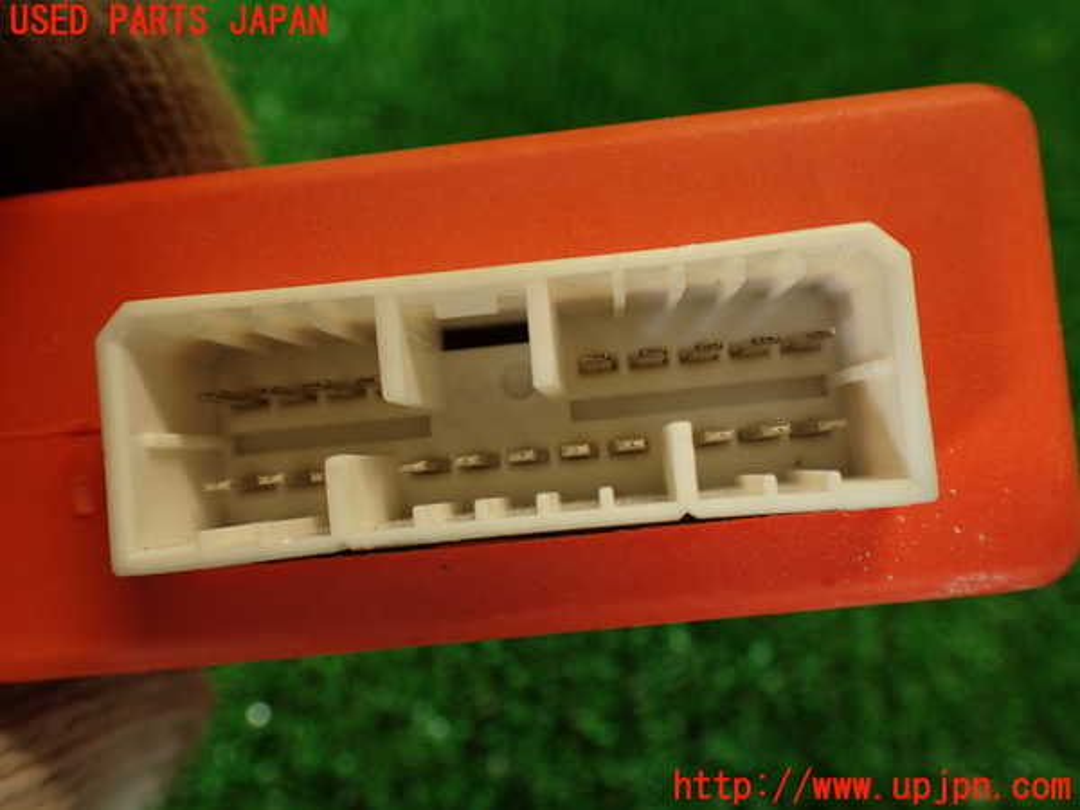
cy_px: 405
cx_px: 540
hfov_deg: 56.8
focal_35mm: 32
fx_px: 998
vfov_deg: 44.2
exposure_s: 1/50
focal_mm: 5.79
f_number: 2.4
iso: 200
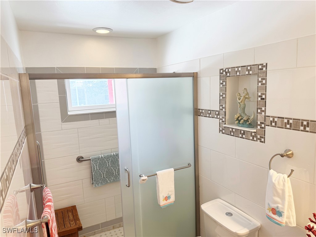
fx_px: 219
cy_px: 118
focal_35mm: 24
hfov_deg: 71.6
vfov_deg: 56.8
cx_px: 158
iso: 100
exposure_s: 1/145
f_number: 1.78
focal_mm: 6.76
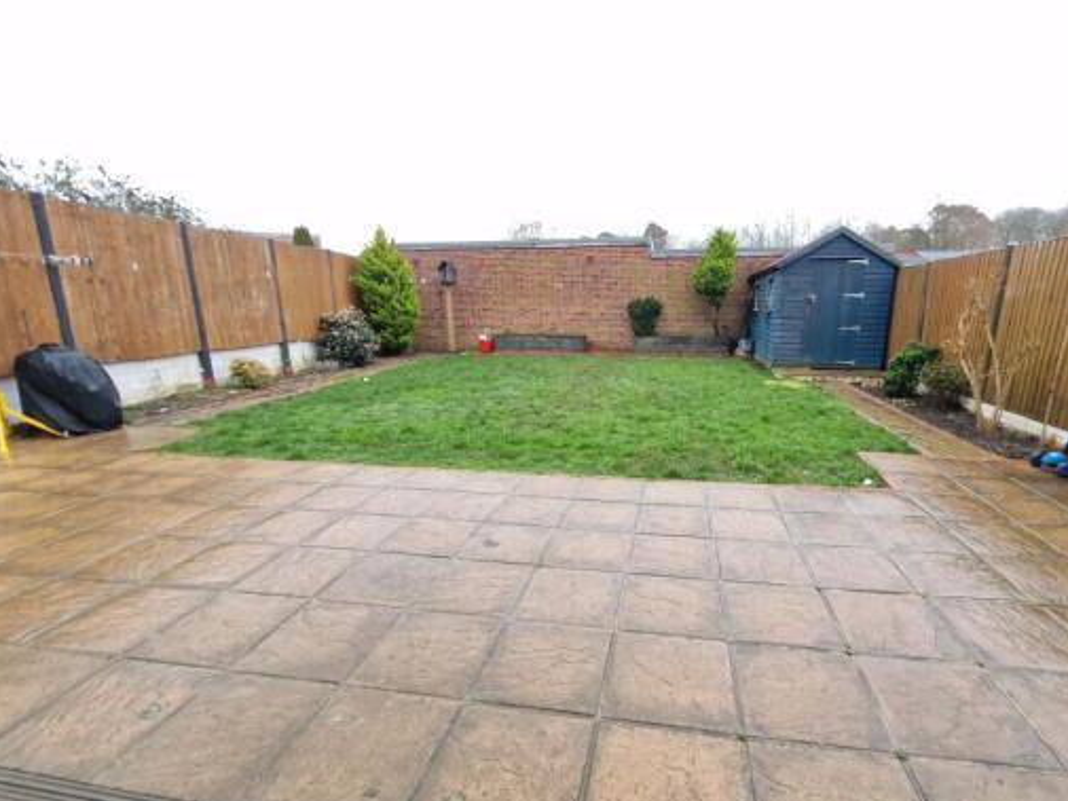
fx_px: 463
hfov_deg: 97.5
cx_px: 608
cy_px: 432
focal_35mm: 15
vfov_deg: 81.6
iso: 200
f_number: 2.2
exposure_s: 1/60
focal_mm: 2.2
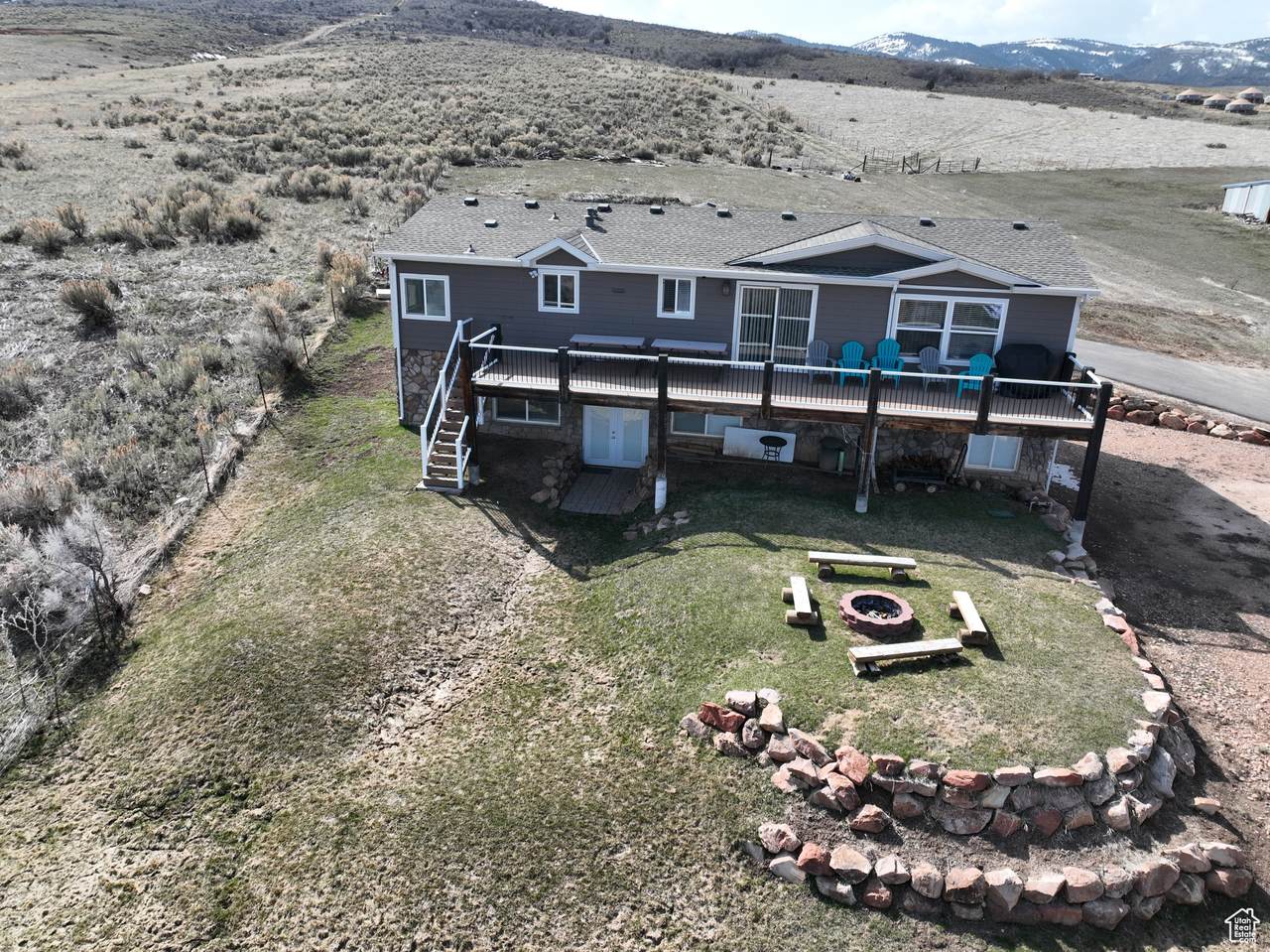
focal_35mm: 24
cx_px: 635
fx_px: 880
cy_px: 476
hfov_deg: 71.6
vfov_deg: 56.8
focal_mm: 12.29
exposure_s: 1/2000
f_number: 2.8
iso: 200
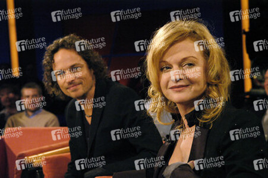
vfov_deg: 18.2
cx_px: 134
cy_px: 89
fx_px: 558
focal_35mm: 75
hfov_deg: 27.0
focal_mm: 50
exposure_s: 1/125
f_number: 4
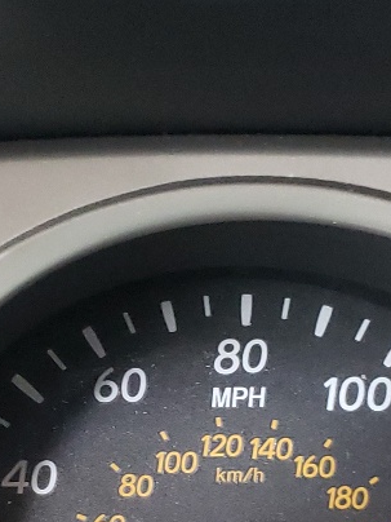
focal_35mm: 103
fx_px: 1551
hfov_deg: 14.4
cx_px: 195
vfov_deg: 18.6
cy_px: 504
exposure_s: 1/30
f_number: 1.5
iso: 382
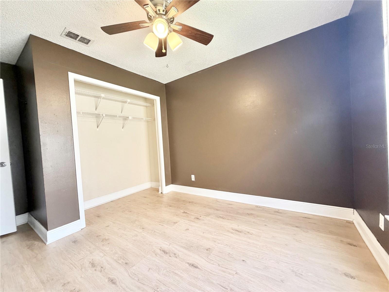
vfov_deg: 85.7
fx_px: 157
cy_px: 146
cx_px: 194
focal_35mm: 14
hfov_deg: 102.1
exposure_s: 1/120
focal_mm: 2.22
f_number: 2.2
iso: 320
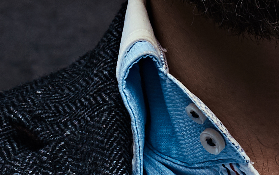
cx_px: 312
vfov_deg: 2.6
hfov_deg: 4.2
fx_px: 3763
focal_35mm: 495
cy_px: -115
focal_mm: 56
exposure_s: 1/180
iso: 200
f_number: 10
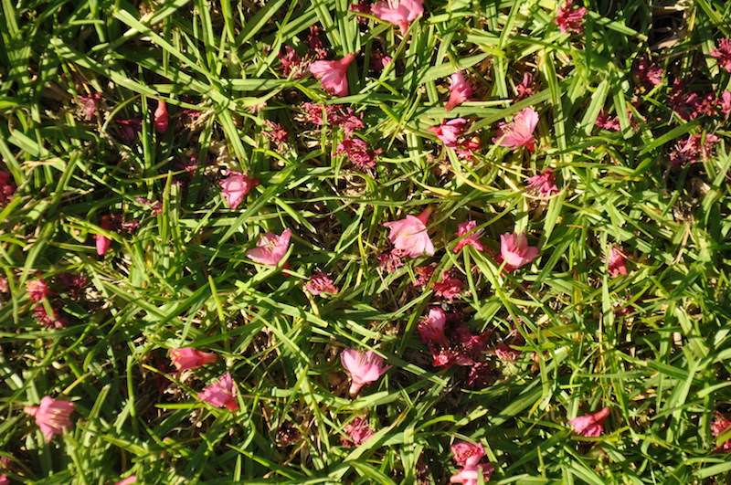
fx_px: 3194
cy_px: 242
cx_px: 366
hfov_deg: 13.1
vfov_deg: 8.7
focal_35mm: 158
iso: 220
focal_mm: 105
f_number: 5.6
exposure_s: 1/500
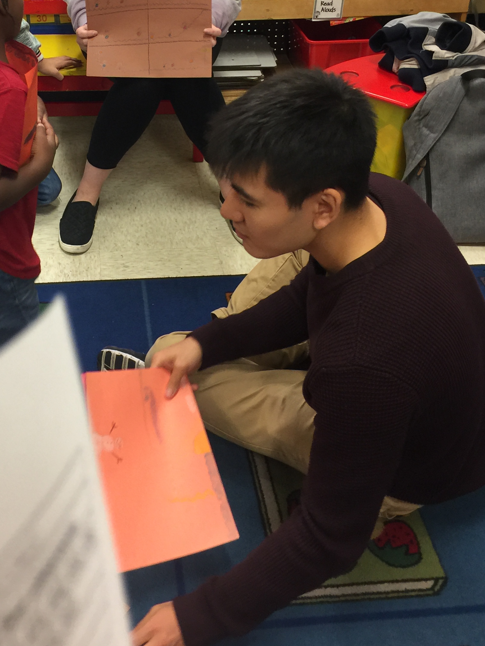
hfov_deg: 30.5
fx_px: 878
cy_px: 164
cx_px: 139
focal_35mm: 47
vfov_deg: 39.4
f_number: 2.2
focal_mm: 4.15
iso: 50
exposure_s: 1/15
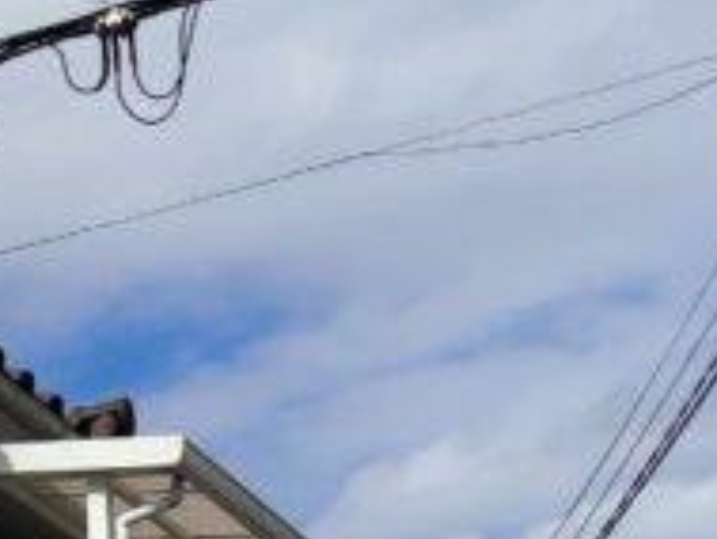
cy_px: 1207
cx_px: -694
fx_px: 2922
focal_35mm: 141
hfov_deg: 12.4
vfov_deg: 9.6
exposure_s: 1/7692
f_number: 1.6
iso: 50
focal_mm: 5.96
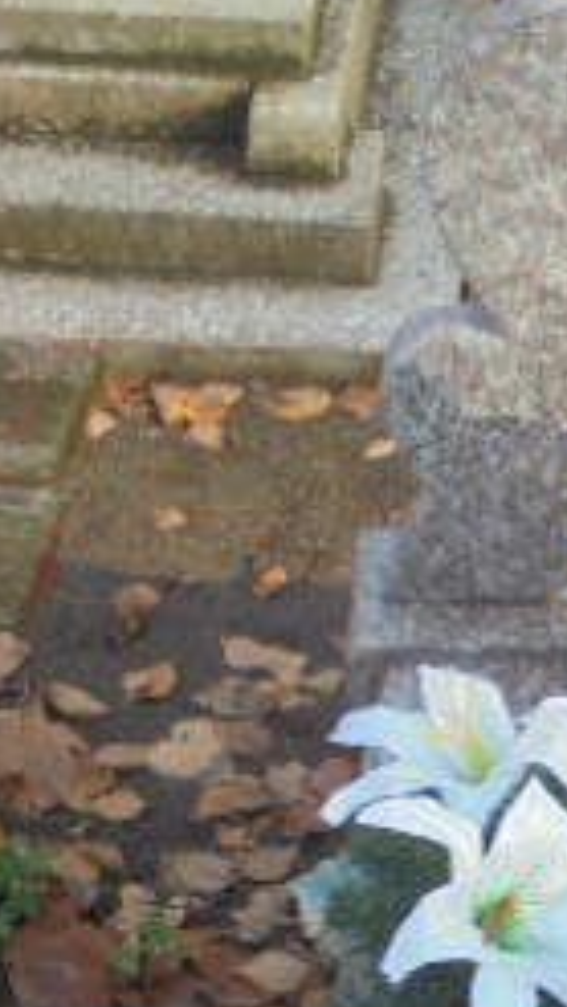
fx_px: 2565
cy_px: 930
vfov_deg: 21.7
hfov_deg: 12.2
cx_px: 742
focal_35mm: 96
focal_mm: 6.1
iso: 100
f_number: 4
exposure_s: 1/100
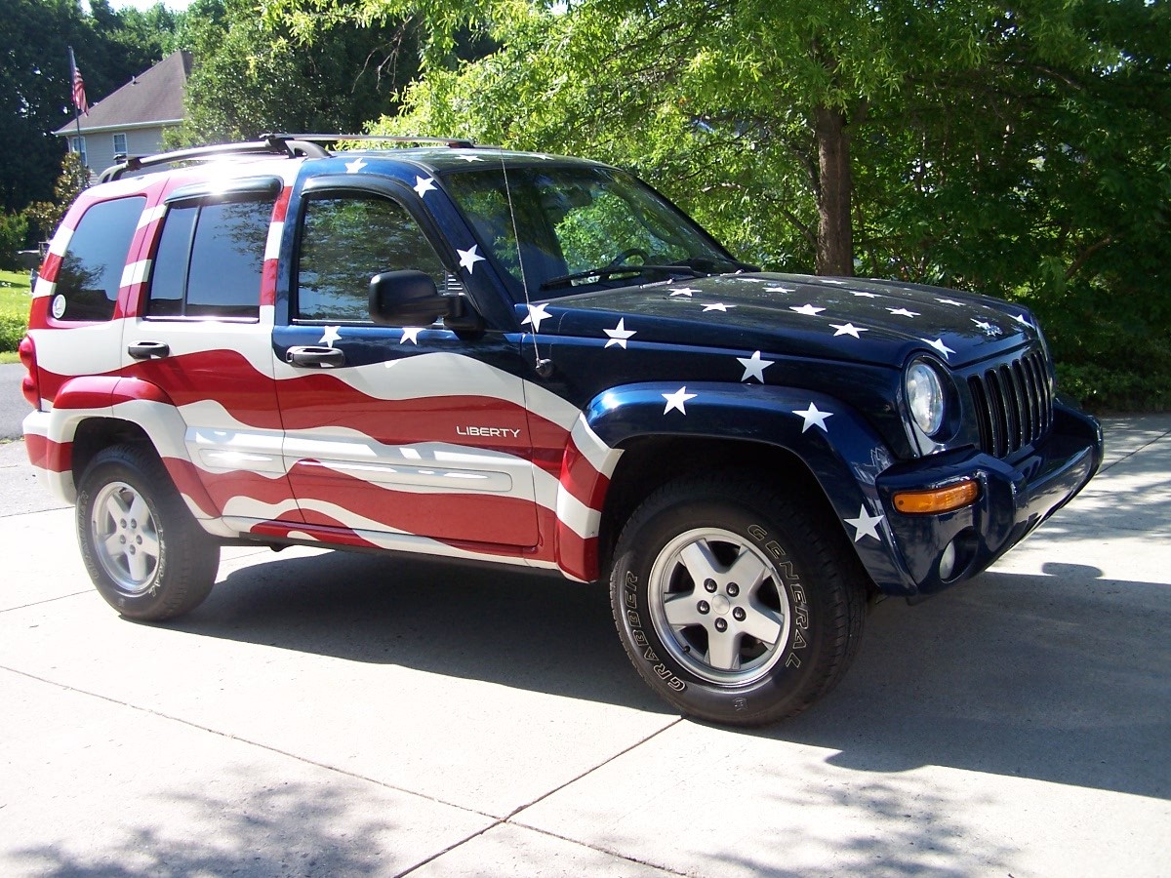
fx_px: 1285
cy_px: 439
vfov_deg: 37.7
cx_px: 586
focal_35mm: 38
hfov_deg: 49.0
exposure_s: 1/350
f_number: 2.8
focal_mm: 6.3
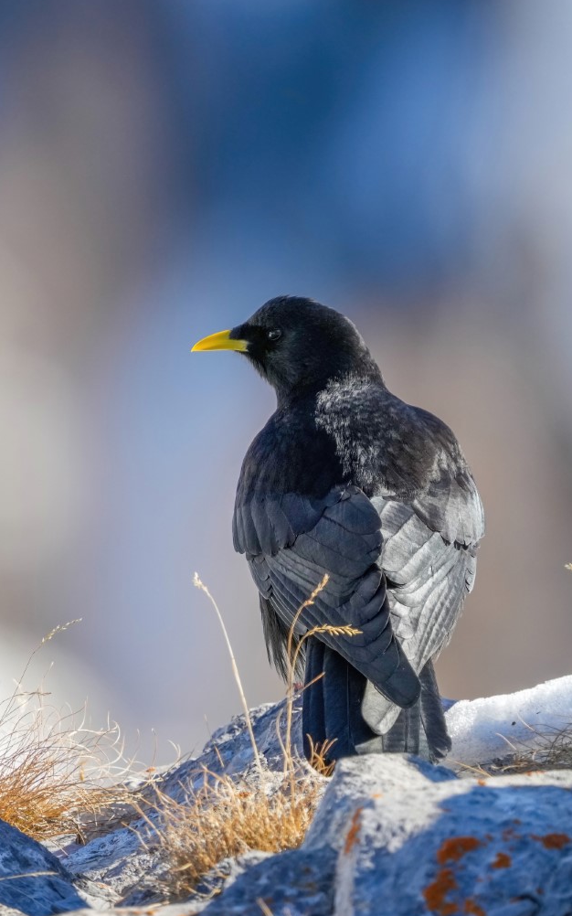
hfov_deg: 1.3
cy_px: 469
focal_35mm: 989
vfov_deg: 2.1
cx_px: 300
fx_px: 24675
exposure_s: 1/2000
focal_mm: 600
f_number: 6.3
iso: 1000
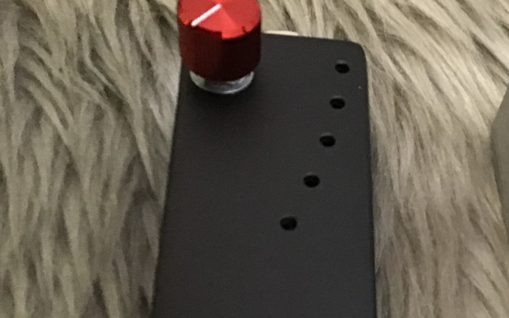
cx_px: 456
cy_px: 256
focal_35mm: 65
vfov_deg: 19.8
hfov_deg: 30.2
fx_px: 902
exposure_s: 1/20
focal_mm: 3.3
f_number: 2.4
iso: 200
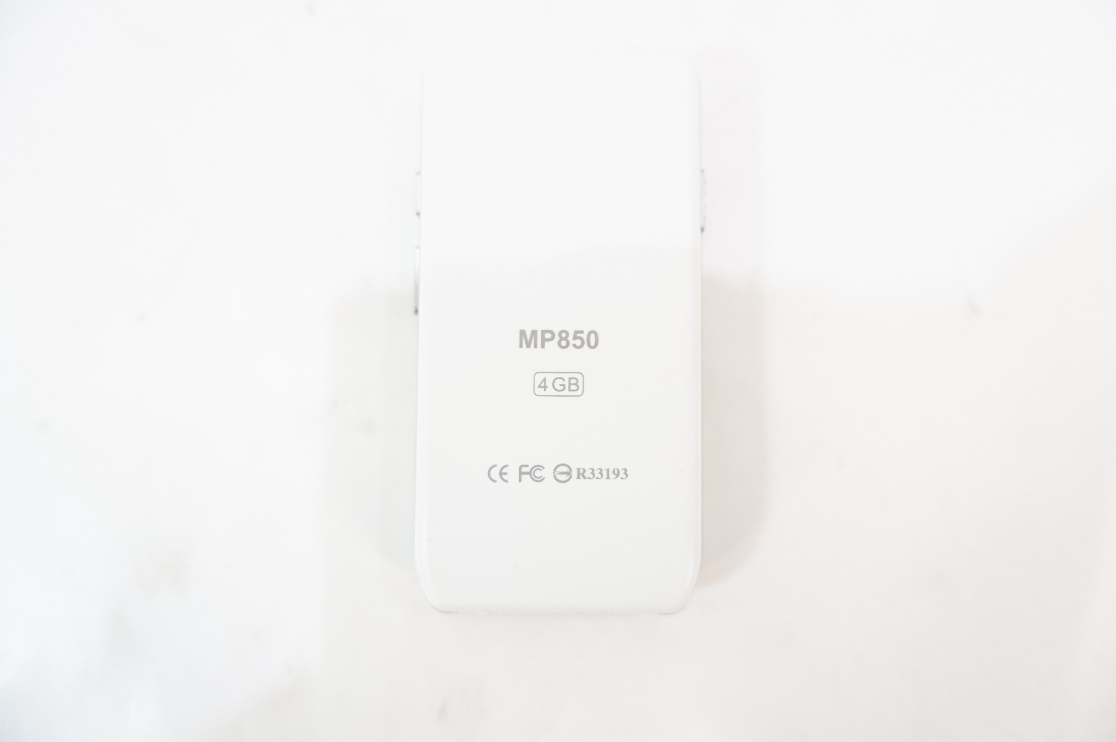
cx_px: 558
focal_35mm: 23
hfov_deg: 76.1
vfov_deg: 55.0
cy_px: 371
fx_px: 712
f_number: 3.5
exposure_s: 1/60
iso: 200
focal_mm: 15
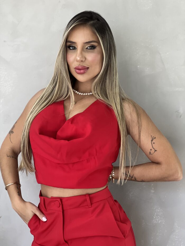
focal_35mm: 77
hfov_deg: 19.1
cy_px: 123
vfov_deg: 25.3
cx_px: 92
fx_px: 549
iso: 200
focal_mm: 9
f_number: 2.8
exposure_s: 1/120
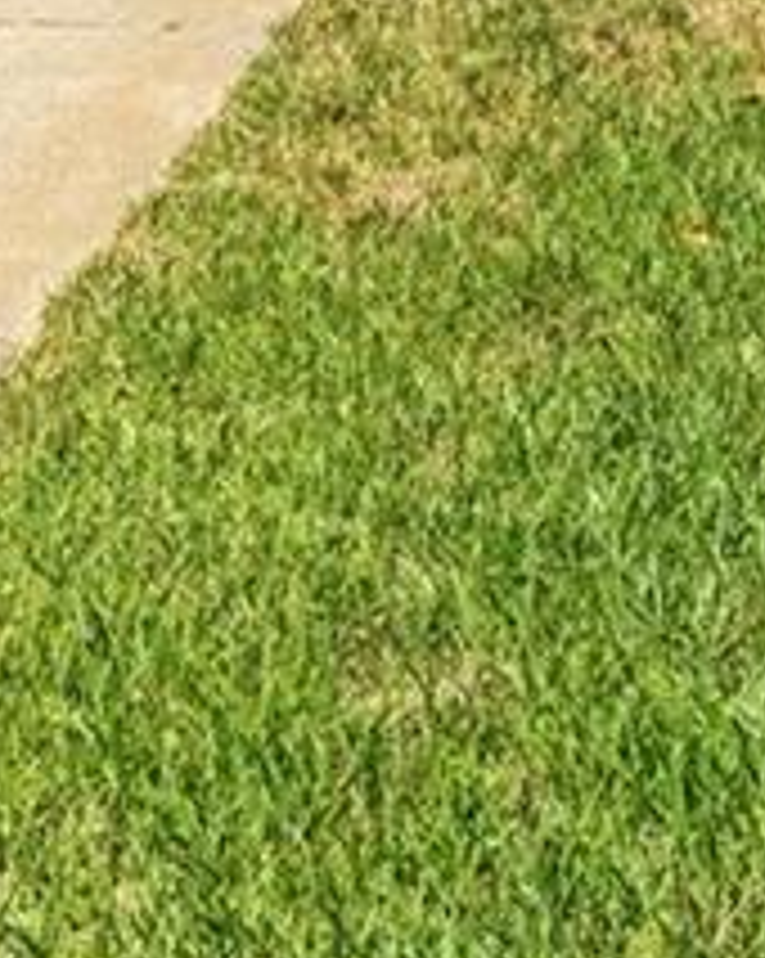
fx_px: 3303
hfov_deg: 13.2
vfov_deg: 15.4
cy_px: -432
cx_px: 549
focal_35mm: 117
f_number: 9
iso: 250
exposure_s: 1/4000
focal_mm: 11
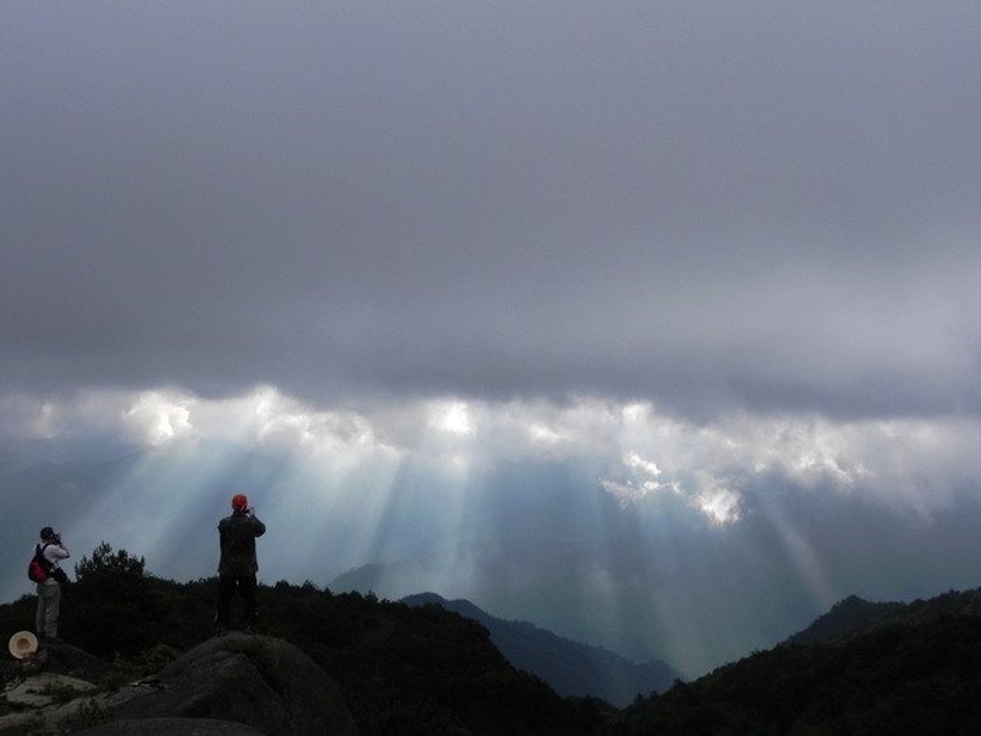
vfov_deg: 35.1
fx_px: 1162
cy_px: 368
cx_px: 490
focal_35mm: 41
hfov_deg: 45.8
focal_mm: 7.3
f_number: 7.1
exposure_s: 1/460
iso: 160
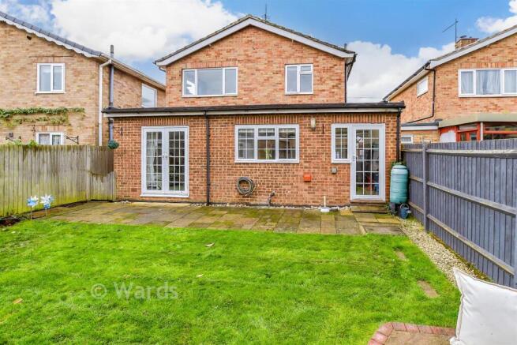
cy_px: 172
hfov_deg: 71.5
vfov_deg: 51.3
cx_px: 258
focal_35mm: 25
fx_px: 359
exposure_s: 1/100
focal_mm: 17
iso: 160
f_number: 8
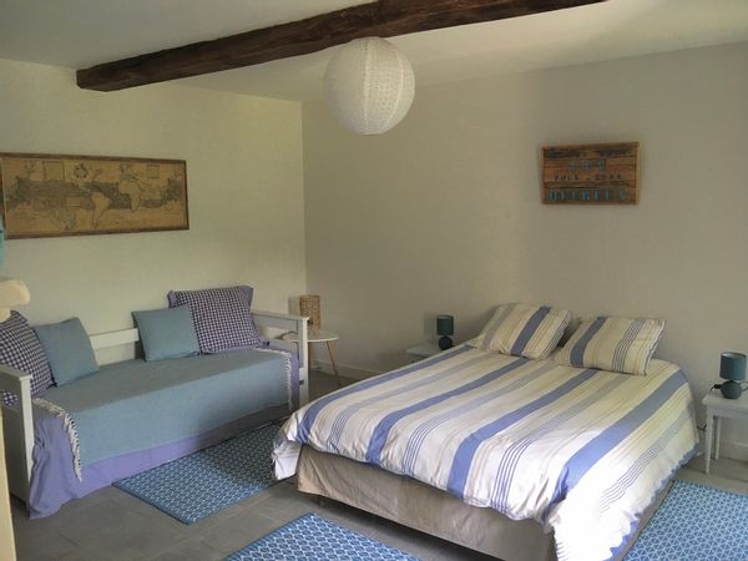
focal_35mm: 29
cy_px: 280
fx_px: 627
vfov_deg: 48.2
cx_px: 374
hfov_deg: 61.7
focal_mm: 4.15
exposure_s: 1/33
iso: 50
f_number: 2.2
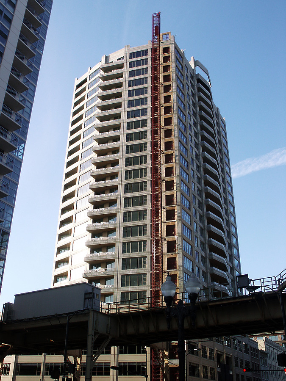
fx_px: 386
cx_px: 143
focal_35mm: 35
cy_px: 190
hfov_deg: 40.7
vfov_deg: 52.6
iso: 64
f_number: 6.7
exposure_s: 1/125
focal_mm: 7.18
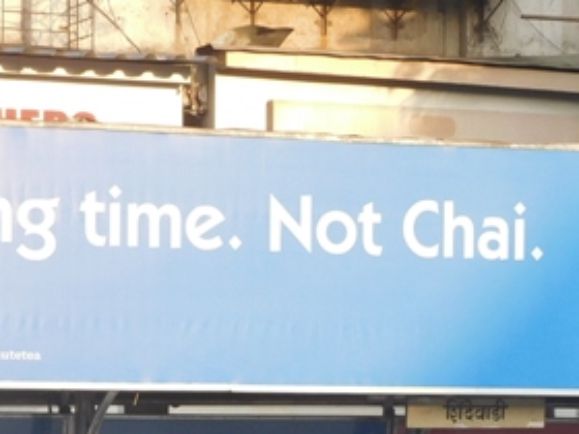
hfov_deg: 9.9
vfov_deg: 7.4
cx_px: 438
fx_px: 3345
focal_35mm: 200
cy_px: 552
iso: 125
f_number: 4.5
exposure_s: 1/100
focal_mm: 12.5
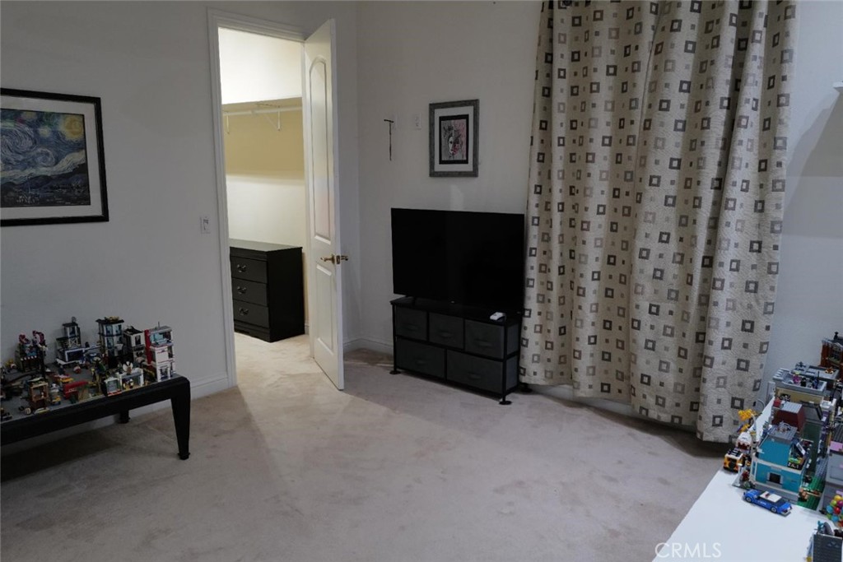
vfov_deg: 46.4
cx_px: 422
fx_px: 656
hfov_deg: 65.5
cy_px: 281
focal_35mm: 28
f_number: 5
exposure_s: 1/30
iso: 1600
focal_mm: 28
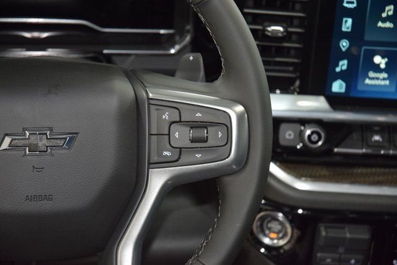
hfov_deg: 19.5
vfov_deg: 13.0
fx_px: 1158
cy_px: 132
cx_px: 198
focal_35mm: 105
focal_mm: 70
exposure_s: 1/40
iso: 2200
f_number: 4.5
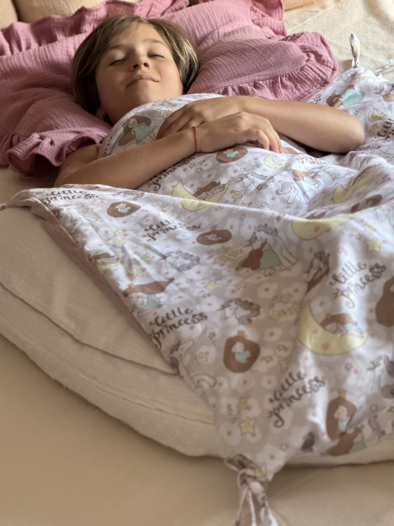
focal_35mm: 120
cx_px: 197
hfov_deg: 12.3
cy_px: 263
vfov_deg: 16.4
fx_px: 1821
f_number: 2.8
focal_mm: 15.66
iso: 400
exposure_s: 1/60
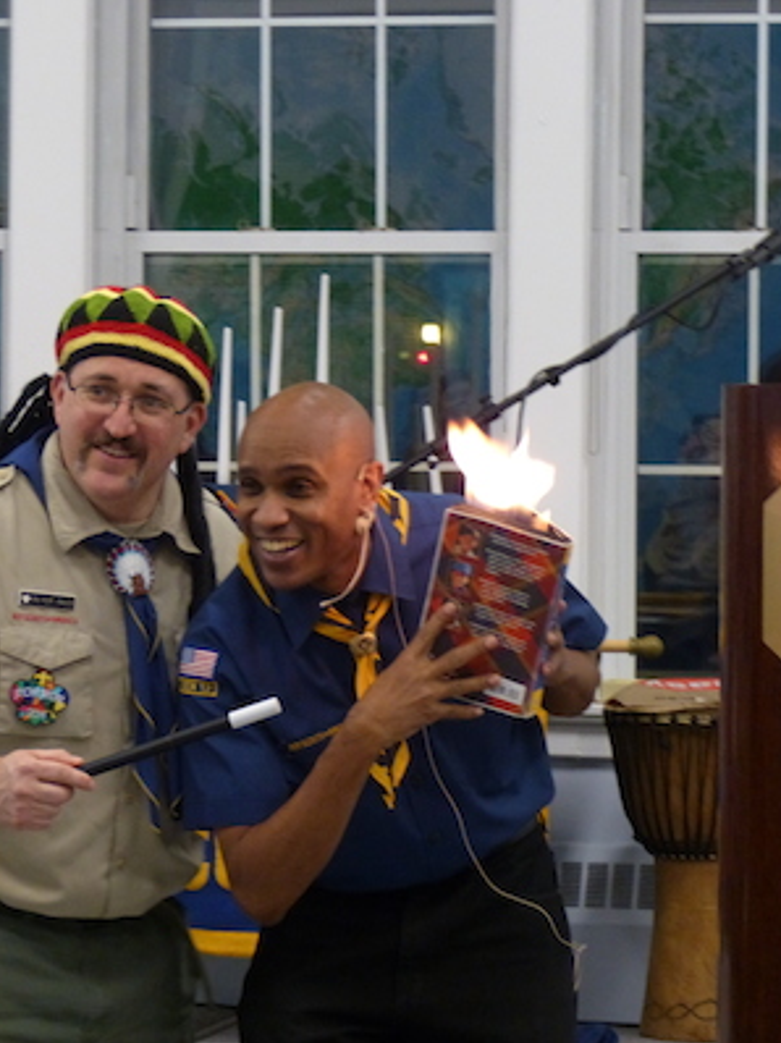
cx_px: 266
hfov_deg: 8.2
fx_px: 5451
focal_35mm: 181
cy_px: 522
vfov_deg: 10.9
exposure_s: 1/13
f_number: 2.8
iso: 400
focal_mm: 24.3
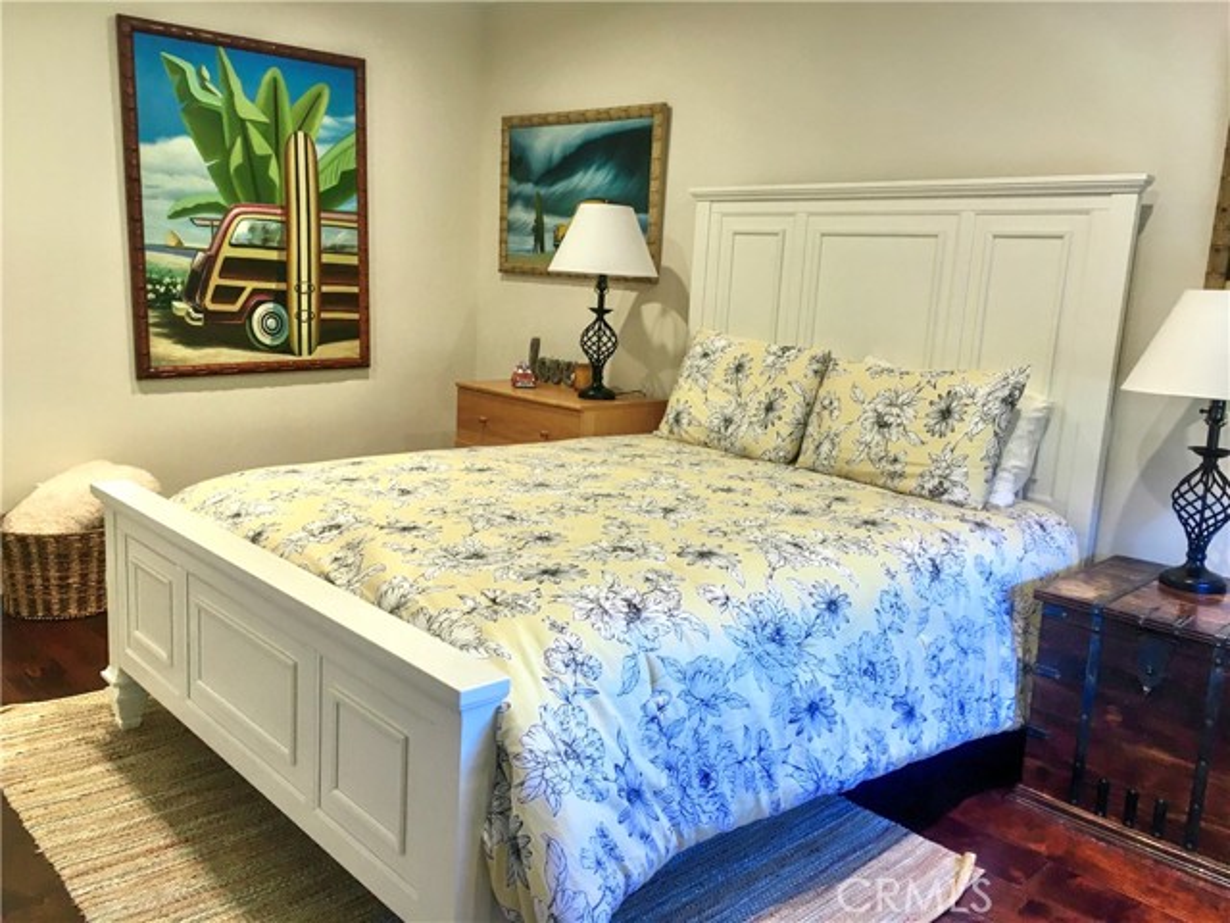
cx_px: 615
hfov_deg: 61.7
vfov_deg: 48.2
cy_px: 462
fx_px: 1030
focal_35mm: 29
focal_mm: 4.2
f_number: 2.2
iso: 80
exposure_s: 1/30
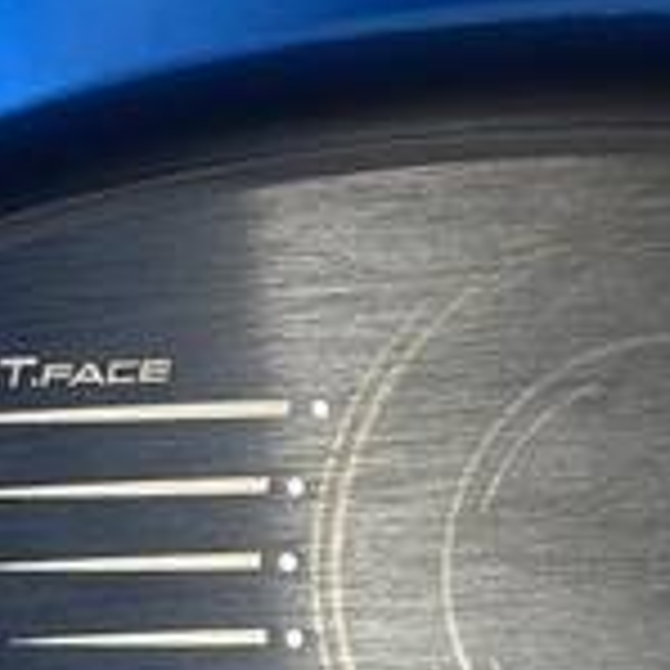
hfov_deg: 17.4
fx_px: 2168
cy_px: 549
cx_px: 571
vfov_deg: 17.4
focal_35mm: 99
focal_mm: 4.25
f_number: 1.8
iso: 125
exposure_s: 1/60
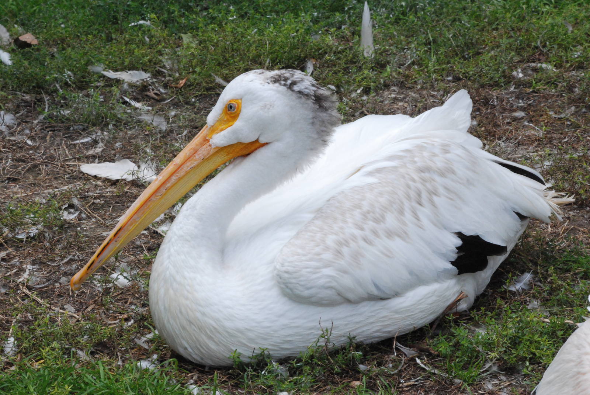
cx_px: 295
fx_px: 2953
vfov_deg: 7.7
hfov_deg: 11.4
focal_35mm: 180
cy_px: 198
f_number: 22
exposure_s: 1/160
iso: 1600
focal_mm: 120
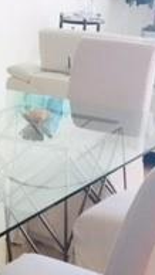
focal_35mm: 104
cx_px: -54
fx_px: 761
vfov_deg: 20.5
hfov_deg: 11.3
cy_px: 118
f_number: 2.2
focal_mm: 4.15
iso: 64
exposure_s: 1/30
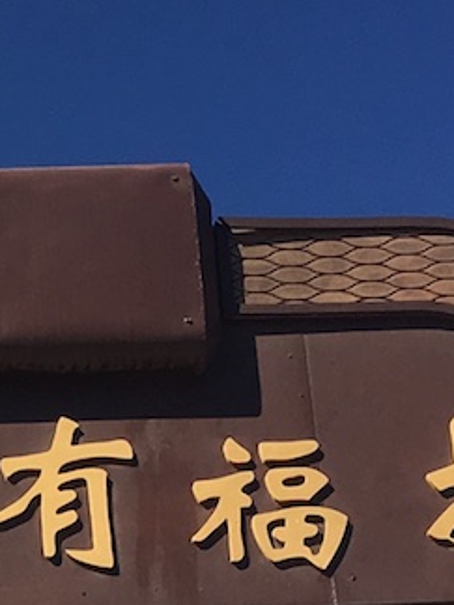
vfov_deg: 12.9
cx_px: -297
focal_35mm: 143
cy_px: 958
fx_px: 2501
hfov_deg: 9.9
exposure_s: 1/2024
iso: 25
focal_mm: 4.15
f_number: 2.2
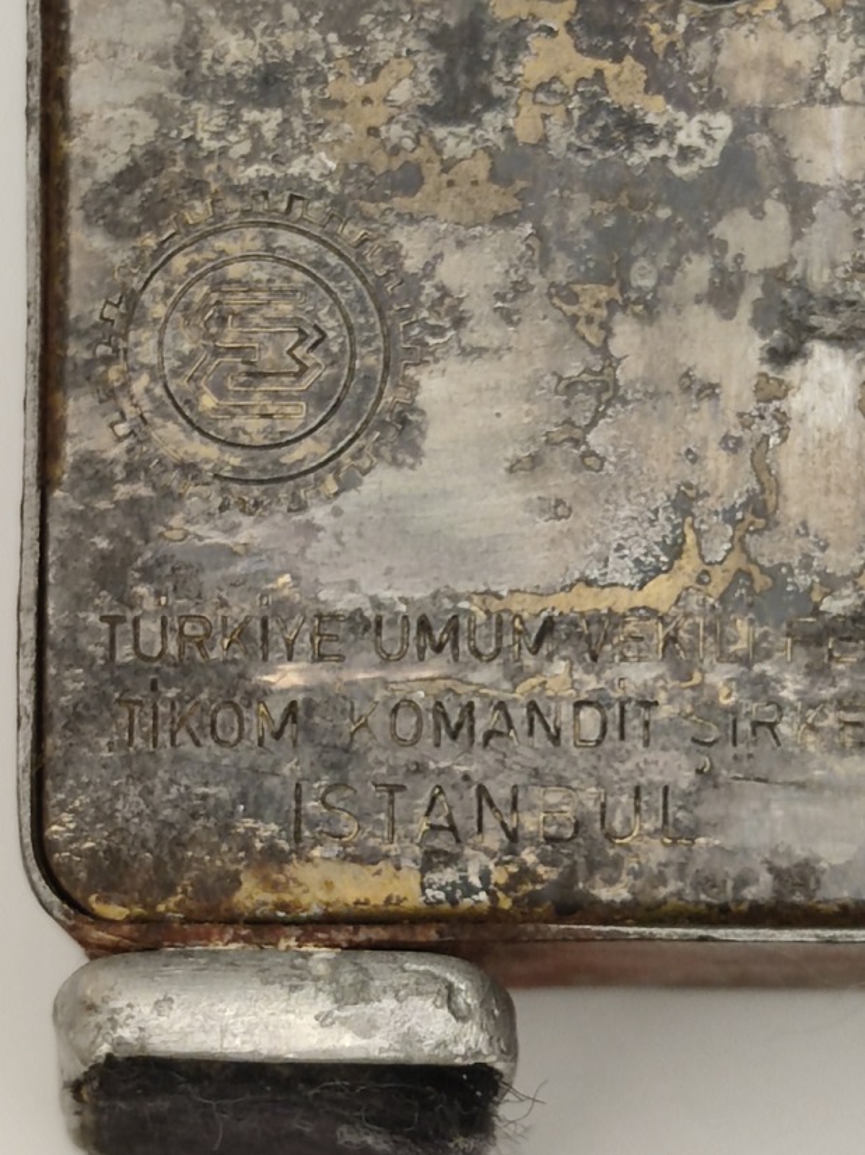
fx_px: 5035
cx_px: 432
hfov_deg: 9.8
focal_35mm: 151
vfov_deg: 13.1
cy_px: 578
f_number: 1.69
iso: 345
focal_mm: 6.72
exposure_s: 1/60
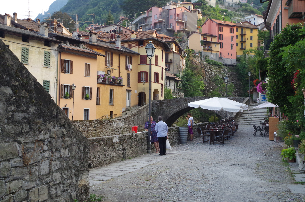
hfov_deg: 40.4
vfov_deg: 27.4
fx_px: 414
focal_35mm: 49
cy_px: 101
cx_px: 152
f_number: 11
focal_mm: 32.5
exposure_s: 1/125
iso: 1250
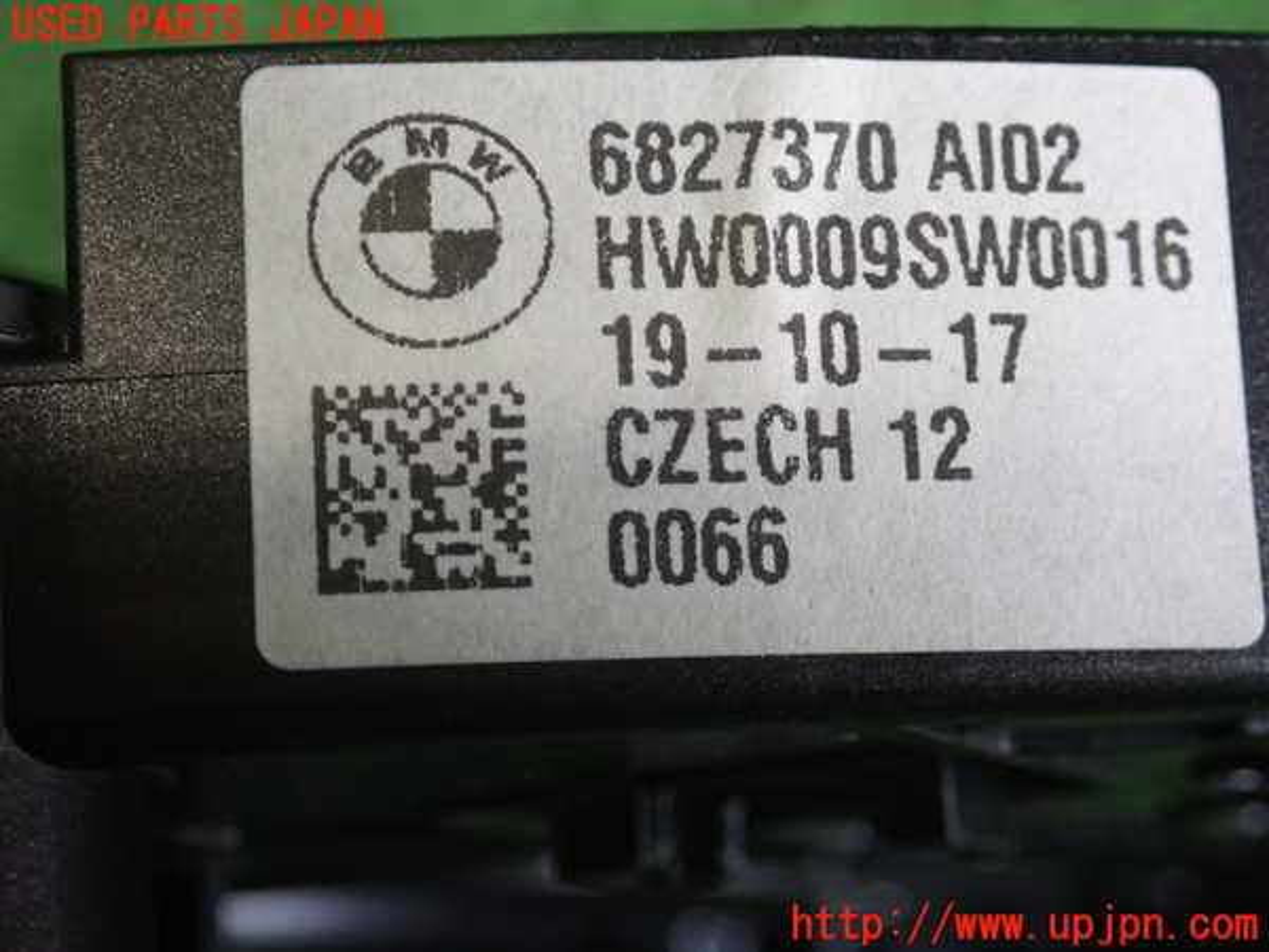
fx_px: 3006
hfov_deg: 23.8
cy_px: 476
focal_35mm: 82
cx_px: 634
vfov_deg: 18.0
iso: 800
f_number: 4.3
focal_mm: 14.62
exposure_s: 1/80
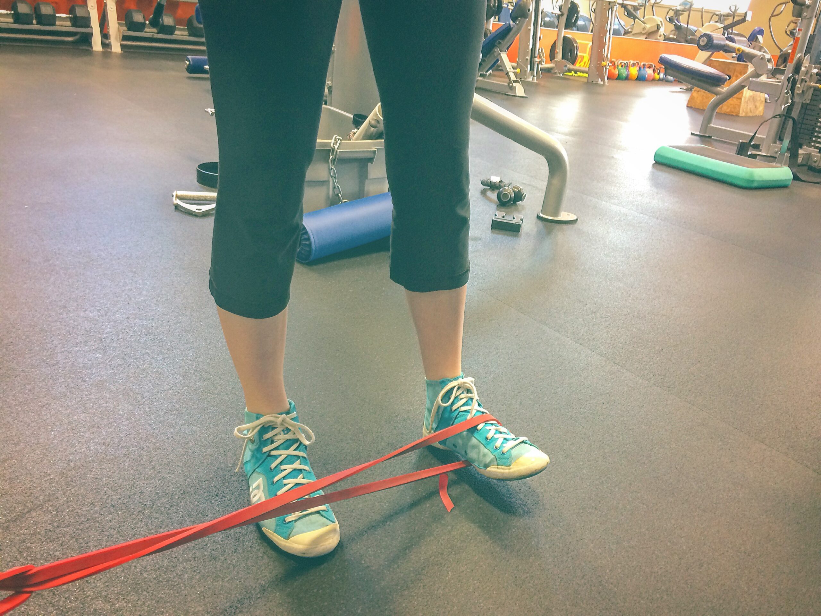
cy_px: 308
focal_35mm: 29
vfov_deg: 48.2
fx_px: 688
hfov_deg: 61.7
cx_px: 410
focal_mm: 4.15
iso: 125
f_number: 2.2
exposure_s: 1/30
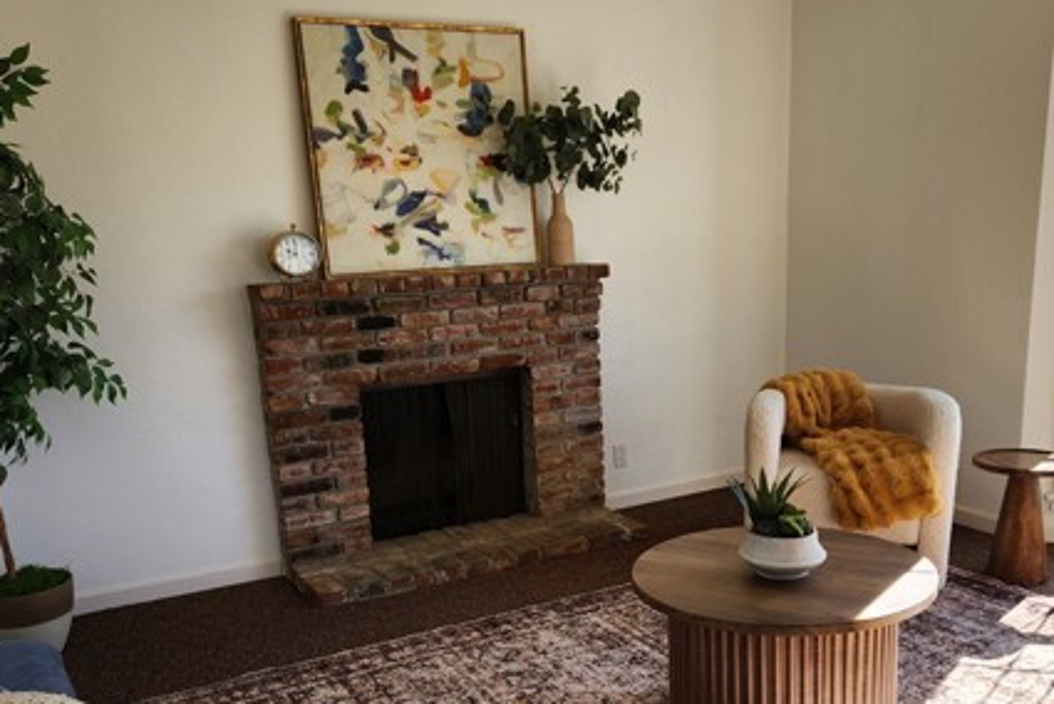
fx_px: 1055
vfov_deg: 36.4
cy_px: 493
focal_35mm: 36
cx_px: 578
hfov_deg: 53.0
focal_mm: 5.4
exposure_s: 1/180
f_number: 1.8
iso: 25
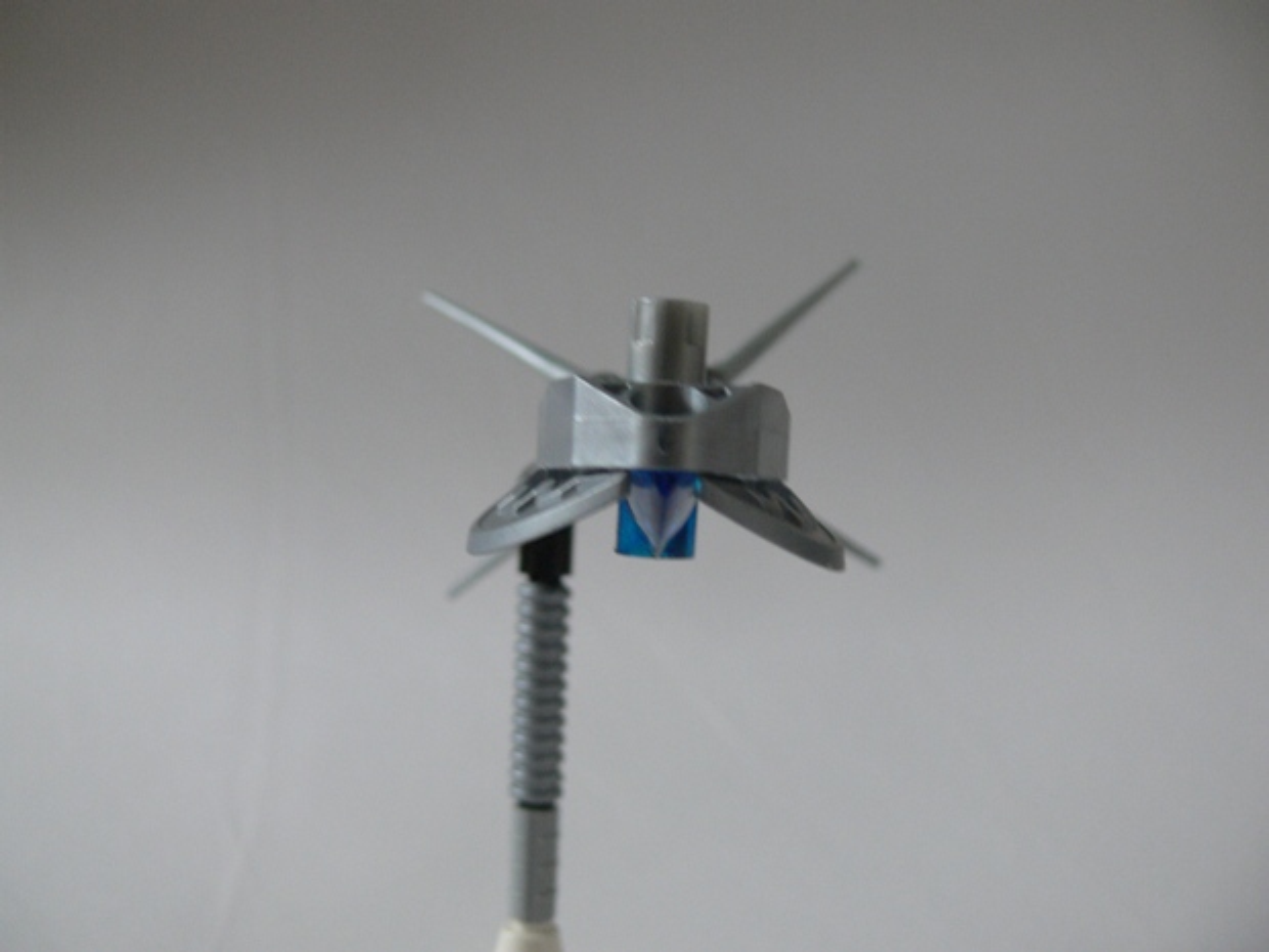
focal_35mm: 38
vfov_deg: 37.7
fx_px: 1393
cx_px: 634
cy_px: 476
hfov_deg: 49.0
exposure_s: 1/15
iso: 200
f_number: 2.8
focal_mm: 8
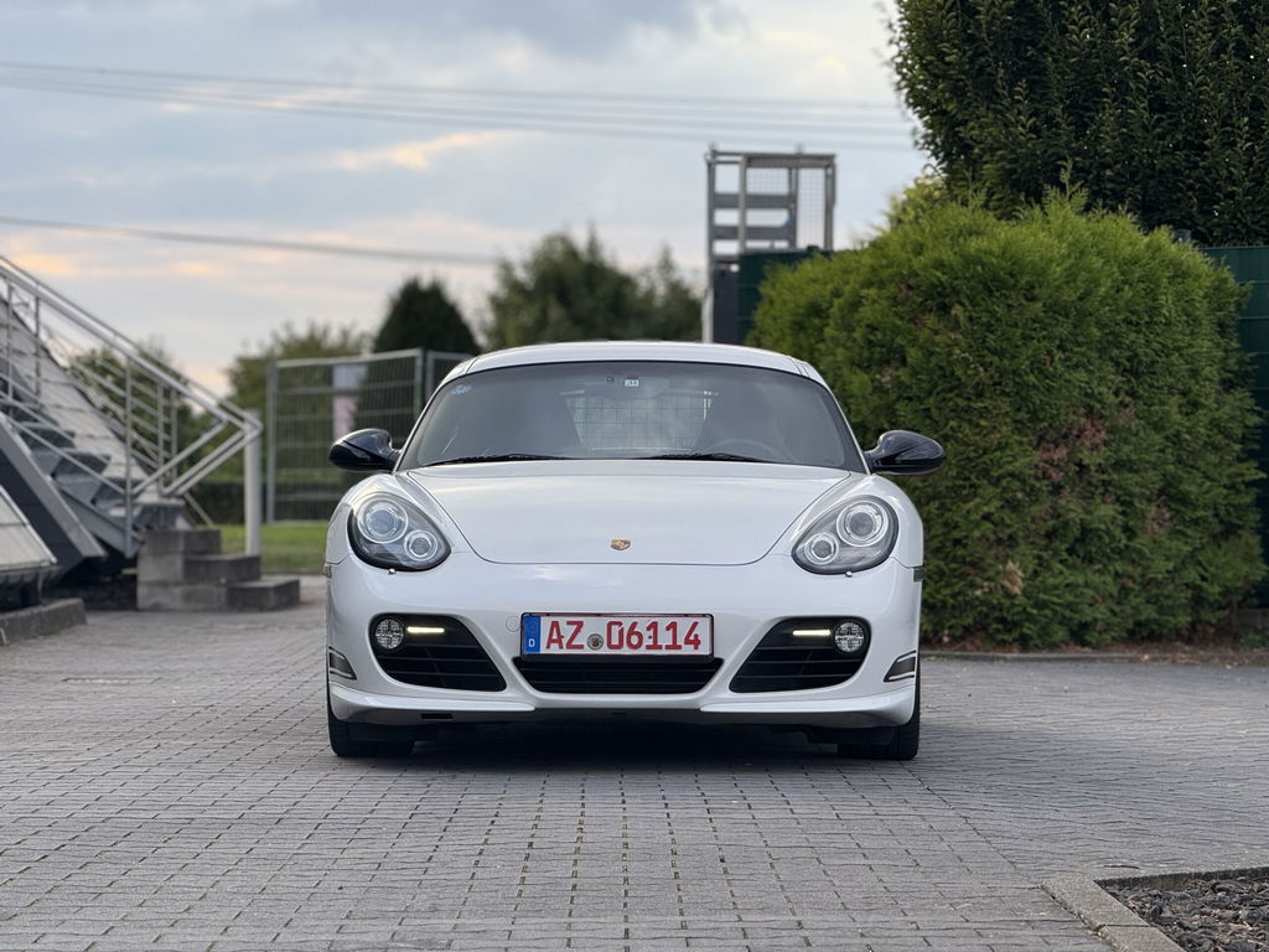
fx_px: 4399
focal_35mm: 120
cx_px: 634
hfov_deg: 16.4
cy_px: 476
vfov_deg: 12.3
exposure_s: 1/379
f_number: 2.8
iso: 50
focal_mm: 15.66
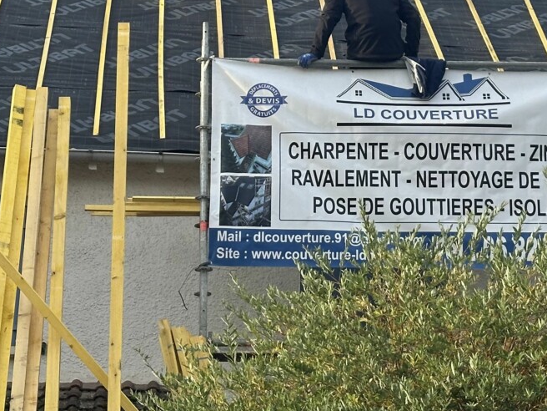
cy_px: 97
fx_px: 1849
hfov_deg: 16.8
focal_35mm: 117
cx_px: 361
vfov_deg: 12.6
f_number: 1.78
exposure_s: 1/1953
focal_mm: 6.86
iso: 64
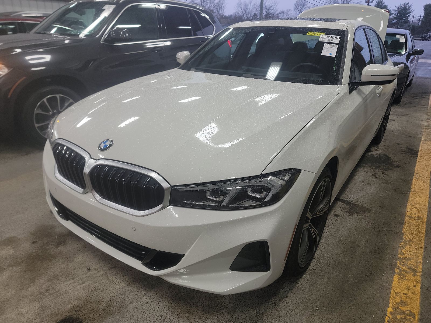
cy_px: 162
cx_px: 216
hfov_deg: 71.6
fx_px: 299
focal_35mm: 24
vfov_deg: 56.8
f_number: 1.8
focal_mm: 6.7
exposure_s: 1/59
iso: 77
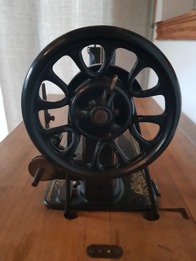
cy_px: 130
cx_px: 98
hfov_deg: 53.1
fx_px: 196
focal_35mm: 26
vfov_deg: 67.3
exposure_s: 1/50
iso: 800
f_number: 1.7
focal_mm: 4.2
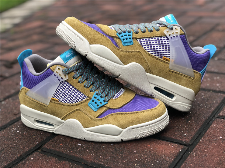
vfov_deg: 28.0
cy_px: 84
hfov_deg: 36.8
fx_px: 338
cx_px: 112
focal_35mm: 52
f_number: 2.4
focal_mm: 6
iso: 16
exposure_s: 1/60
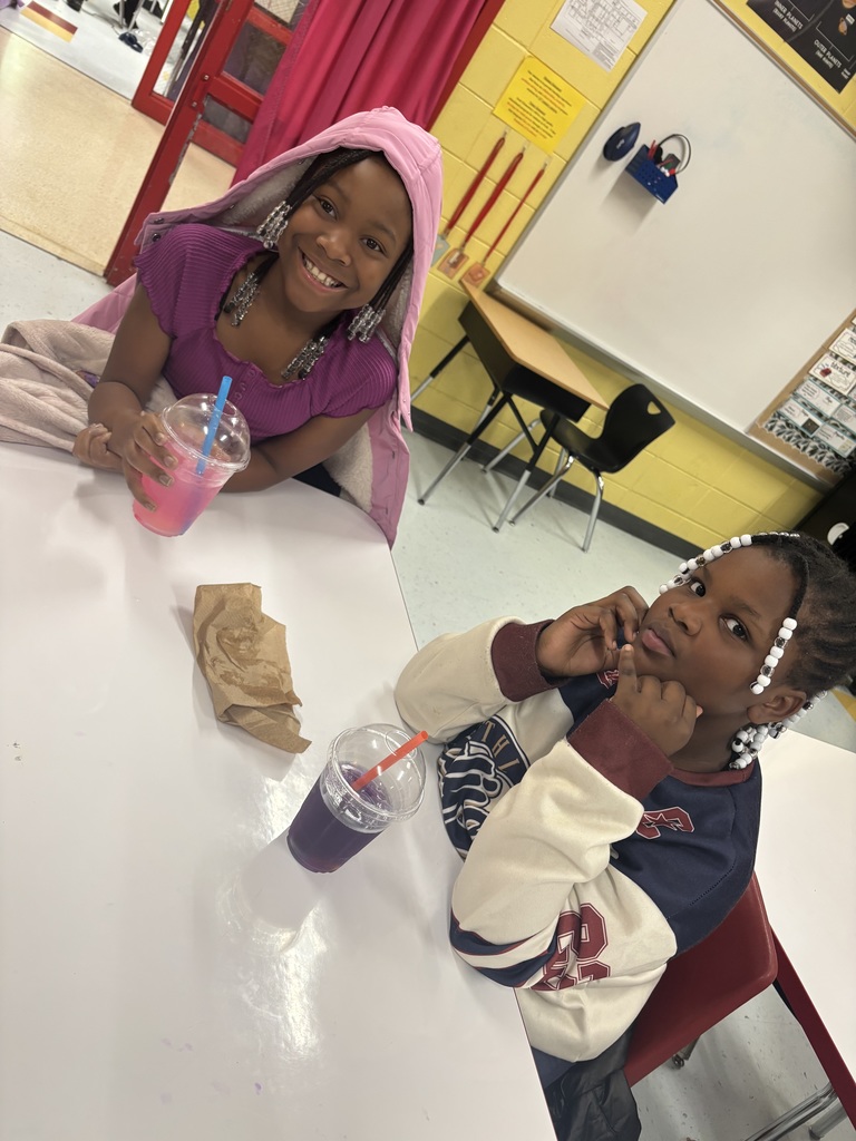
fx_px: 857
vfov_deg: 67.3
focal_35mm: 26
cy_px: 570
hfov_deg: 53.1
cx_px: 428
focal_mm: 5.96
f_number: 1.6
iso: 160
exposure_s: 1/60
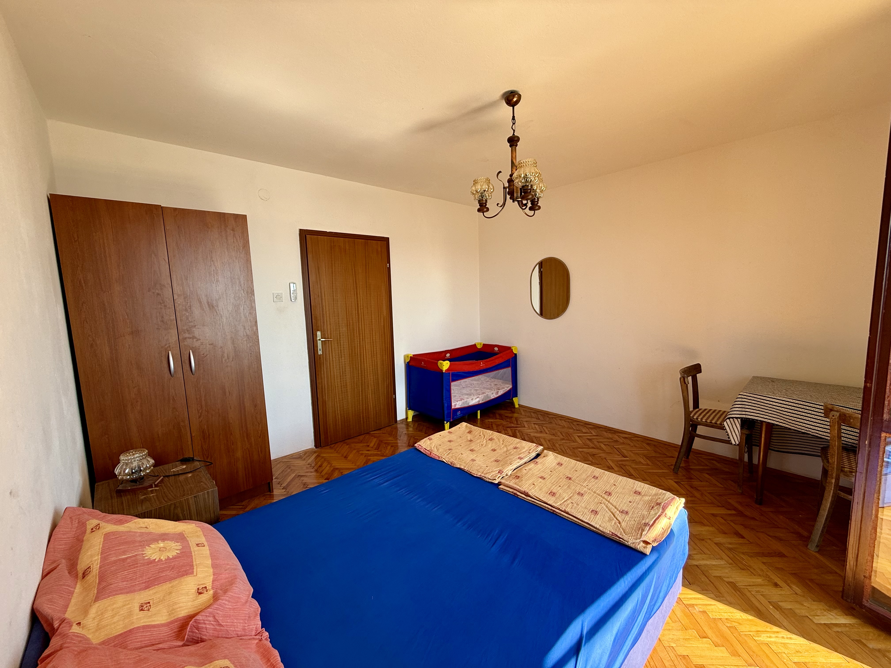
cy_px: 334
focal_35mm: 14
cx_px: 446
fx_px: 360
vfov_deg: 85.7
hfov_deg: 102.1
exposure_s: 1/145
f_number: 2.2
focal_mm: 2.22
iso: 50
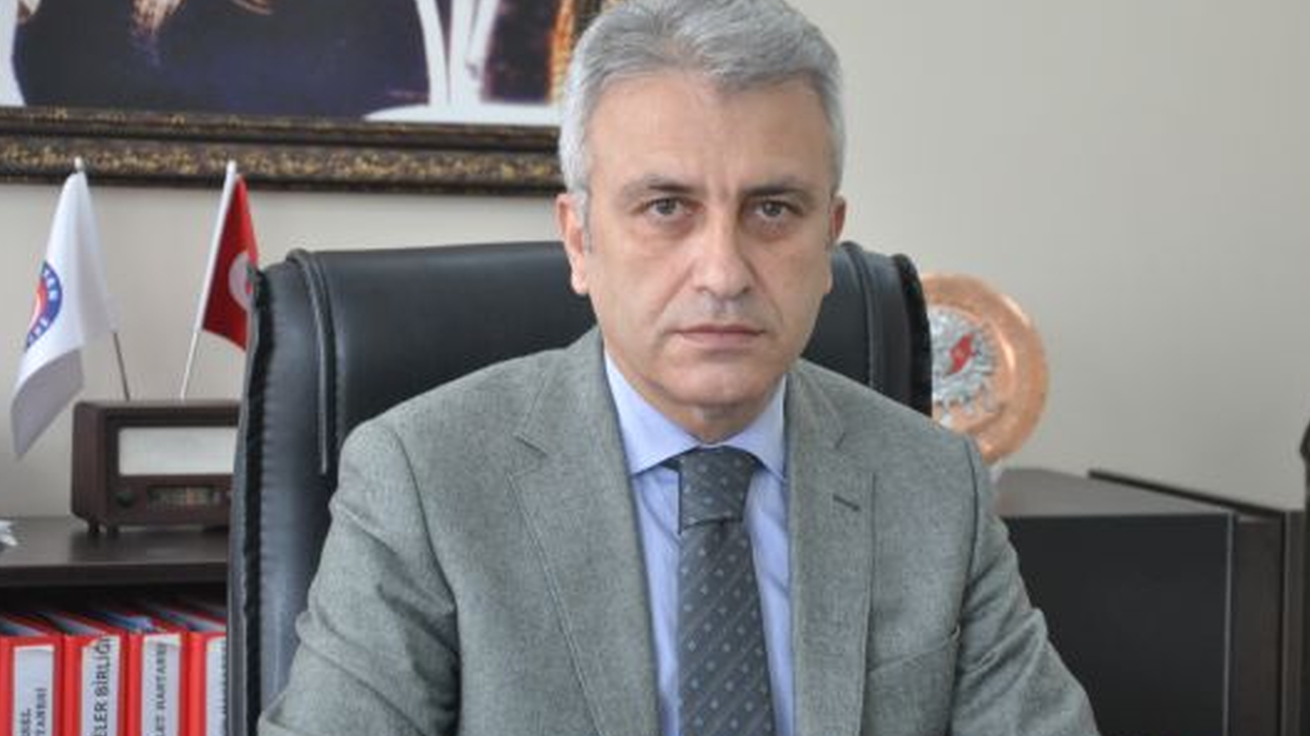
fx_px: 4097
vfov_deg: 10.3
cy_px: 392
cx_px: 694
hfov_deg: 18.2
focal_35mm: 118
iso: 1000
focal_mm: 66
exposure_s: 1/30
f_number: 5.3
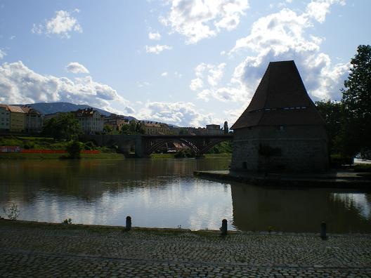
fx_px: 407
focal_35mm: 38
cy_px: 139
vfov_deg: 37.7
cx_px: 186
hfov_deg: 49.0
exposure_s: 1/800
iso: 64
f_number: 4.6
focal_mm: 6.3
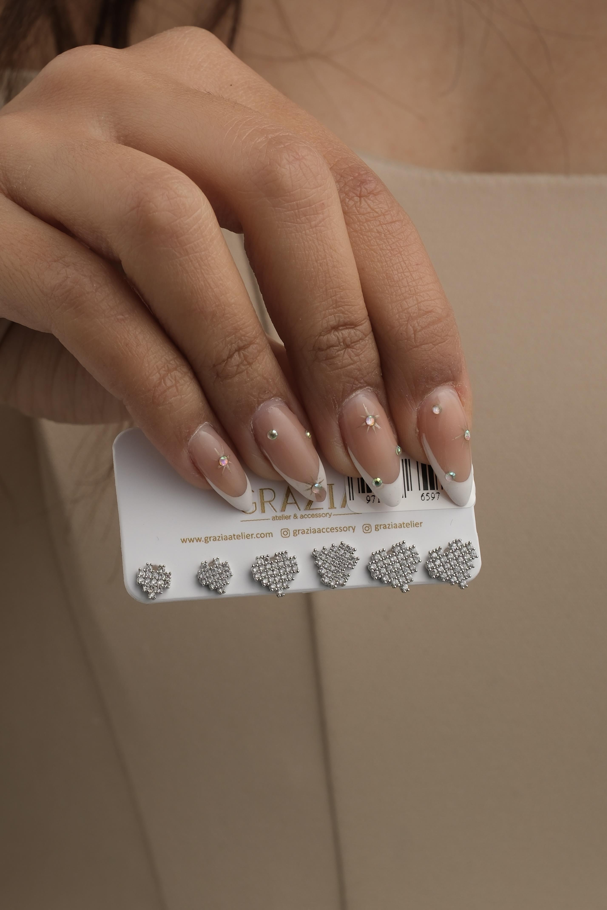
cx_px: 304
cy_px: 455
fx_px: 3035
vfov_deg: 17.1
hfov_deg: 11.4
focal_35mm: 120
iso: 160
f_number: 9
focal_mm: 80
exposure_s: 1/200
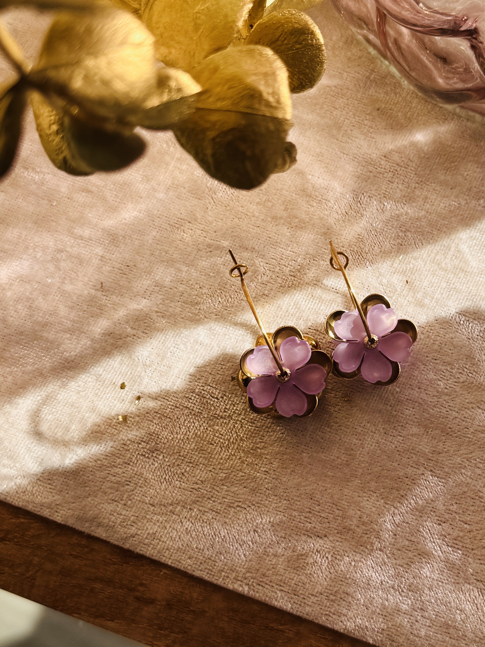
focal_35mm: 24
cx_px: 242
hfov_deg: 56.8
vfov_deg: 71.6
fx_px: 448
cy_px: 324
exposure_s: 1/2506
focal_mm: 6.76
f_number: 1.78
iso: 80
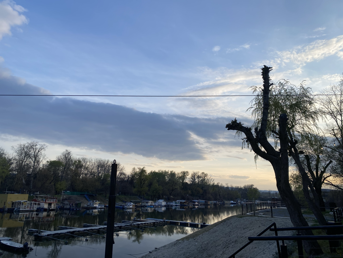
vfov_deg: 53.1
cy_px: 129
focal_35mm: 26
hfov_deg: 67.3
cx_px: 172
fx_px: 258
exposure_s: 1/1395
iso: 32
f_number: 1.8
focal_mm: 4.25
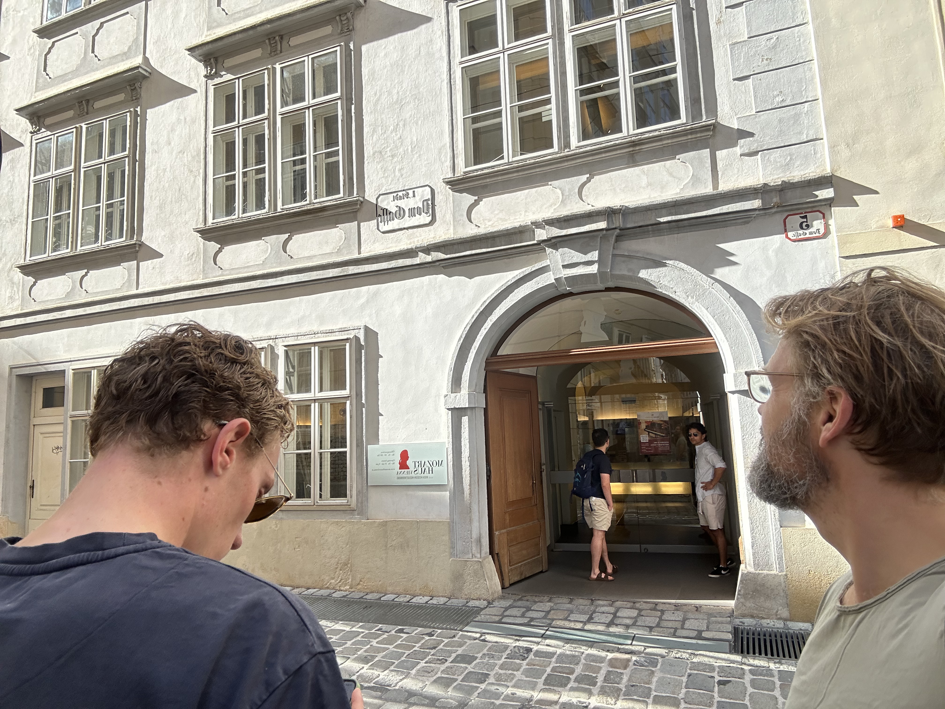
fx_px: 628
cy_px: 354
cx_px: 472
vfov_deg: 58.9
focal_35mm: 23
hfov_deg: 73.9
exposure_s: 1/247
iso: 25
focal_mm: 2.69
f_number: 1.9
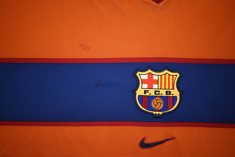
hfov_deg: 61.1
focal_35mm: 30
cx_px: 118
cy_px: 78
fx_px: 199
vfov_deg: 43.0
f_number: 4.8
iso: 200
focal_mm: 30.5
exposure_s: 1/125
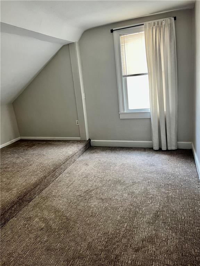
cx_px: 100
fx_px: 200
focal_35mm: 26
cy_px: 133
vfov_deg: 67.3
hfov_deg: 53.1
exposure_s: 1/60
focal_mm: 5.1
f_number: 1.6
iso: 160
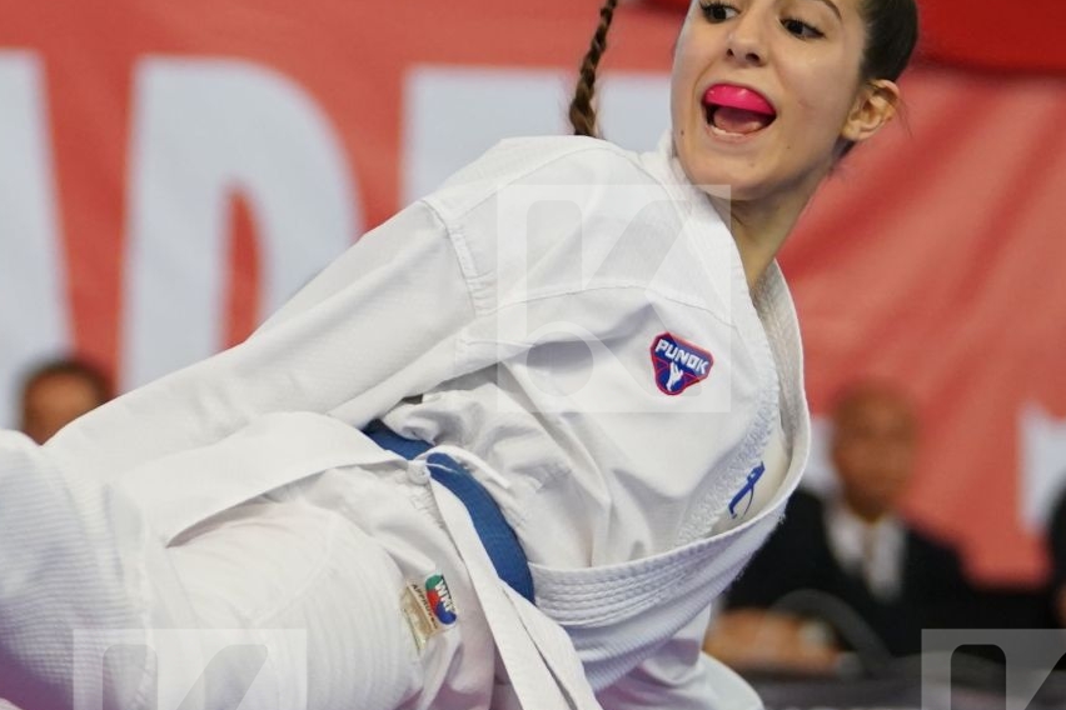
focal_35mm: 336
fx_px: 9949
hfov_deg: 6.1
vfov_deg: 4.1
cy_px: 299
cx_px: 190
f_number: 2.8
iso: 2000
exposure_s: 1/1000
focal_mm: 106
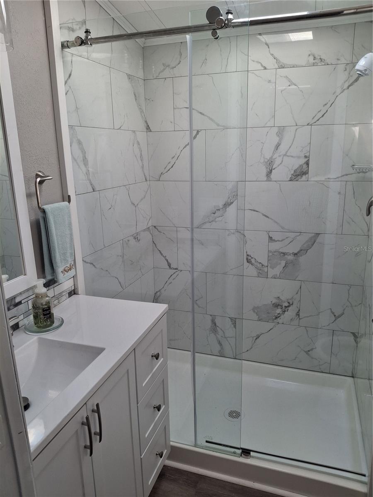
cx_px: 186
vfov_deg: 69.4
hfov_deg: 54.9
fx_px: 359
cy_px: 248
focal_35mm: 25
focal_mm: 4.69
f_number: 1.8
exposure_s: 1/120
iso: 64
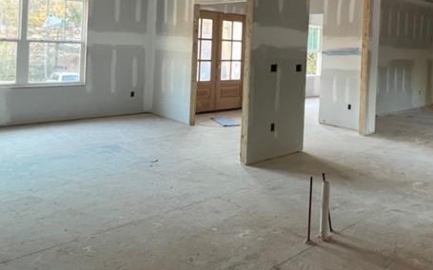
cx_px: 305
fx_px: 366
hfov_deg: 59.1
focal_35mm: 31
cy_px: 50
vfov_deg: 38.9
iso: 250
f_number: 1.8
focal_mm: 1.57
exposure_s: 1/83
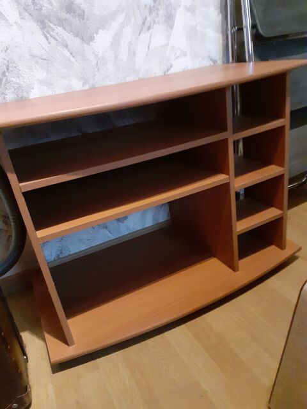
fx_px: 319
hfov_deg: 51.4
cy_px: 204
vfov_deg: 65.3
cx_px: 154
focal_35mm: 27
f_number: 1.9
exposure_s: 1/17
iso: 800
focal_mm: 3.6
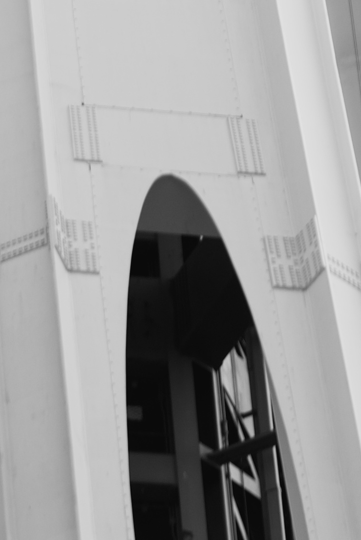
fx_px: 8387
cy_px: -1028
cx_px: -93
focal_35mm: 558
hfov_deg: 2.5
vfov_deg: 3.6
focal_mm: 90
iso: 64
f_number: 2.8
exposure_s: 1/1000
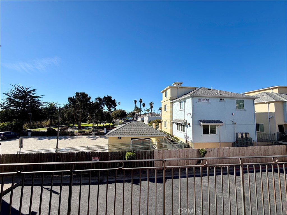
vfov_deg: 85.7
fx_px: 116
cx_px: 144
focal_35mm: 14
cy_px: 108
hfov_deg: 102.1
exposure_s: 1/809
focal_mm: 2.22
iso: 20
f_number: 2.2
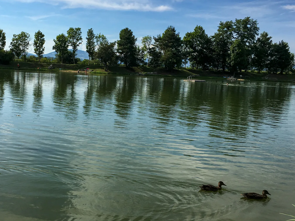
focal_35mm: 41
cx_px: 99
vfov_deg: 35.1
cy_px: 110
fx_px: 349
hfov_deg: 45.1
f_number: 2.2
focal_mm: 4.15
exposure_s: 1/2200
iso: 25
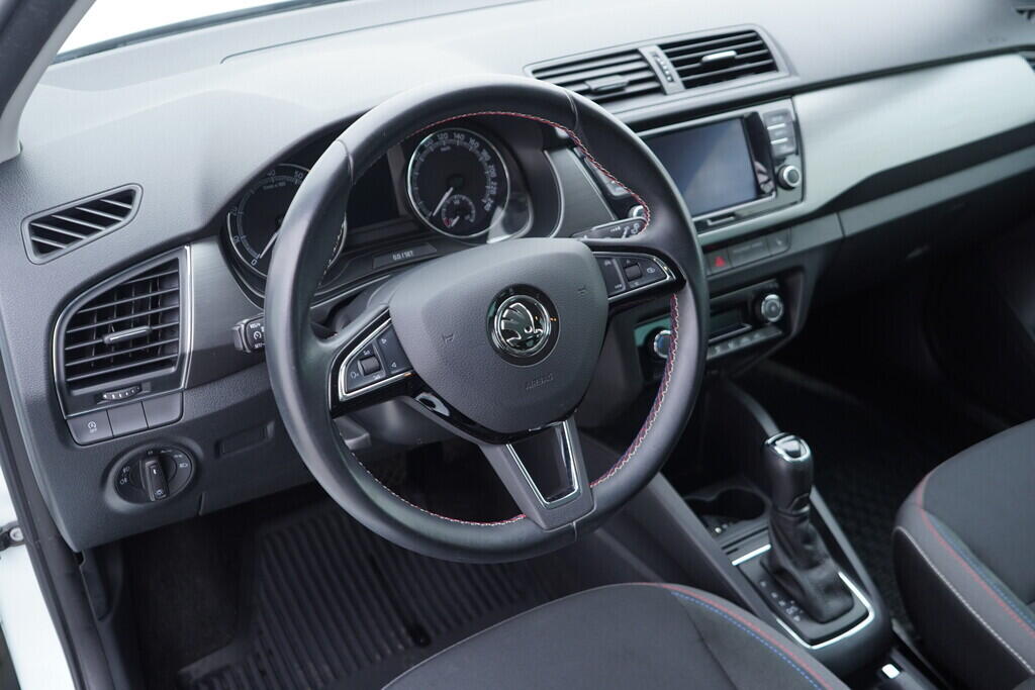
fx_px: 1035
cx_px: 518
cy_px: 345
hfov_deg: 53.1
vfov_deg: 36.9
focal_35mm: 36
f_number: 2.8
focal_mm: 24
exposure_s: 1/40
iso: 250
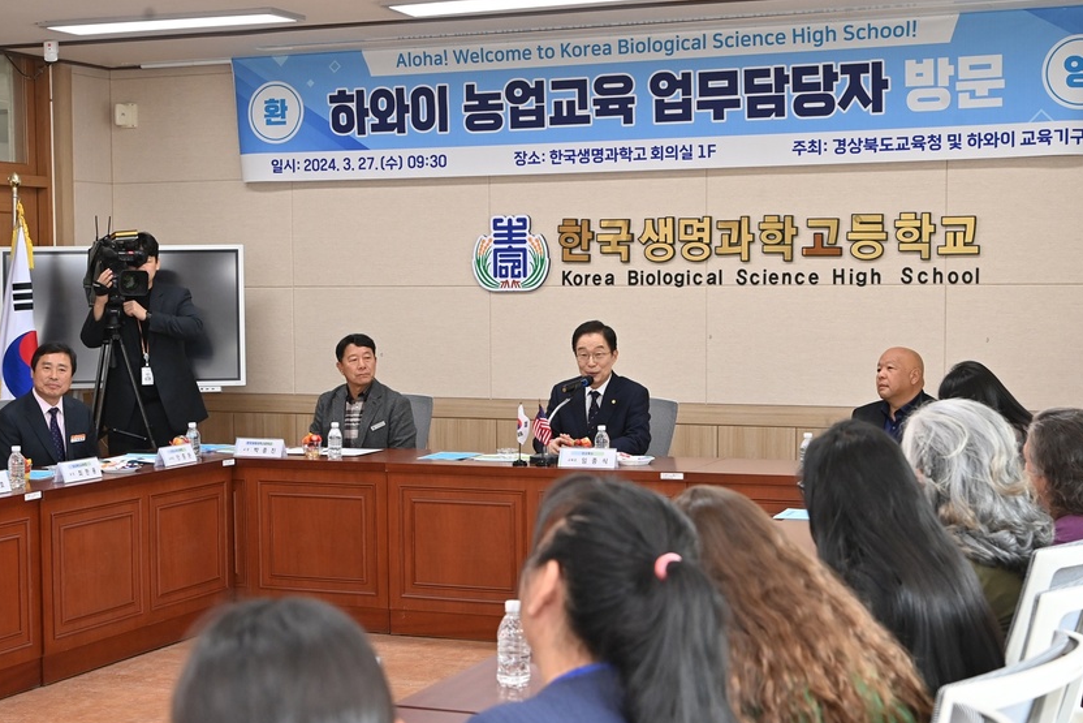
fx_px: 1625
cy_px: 379
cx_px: 581
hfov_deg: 36.8
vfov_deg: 25.1
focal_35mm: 54
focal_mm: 50
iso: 2000
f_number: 6.3
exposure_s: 1/250
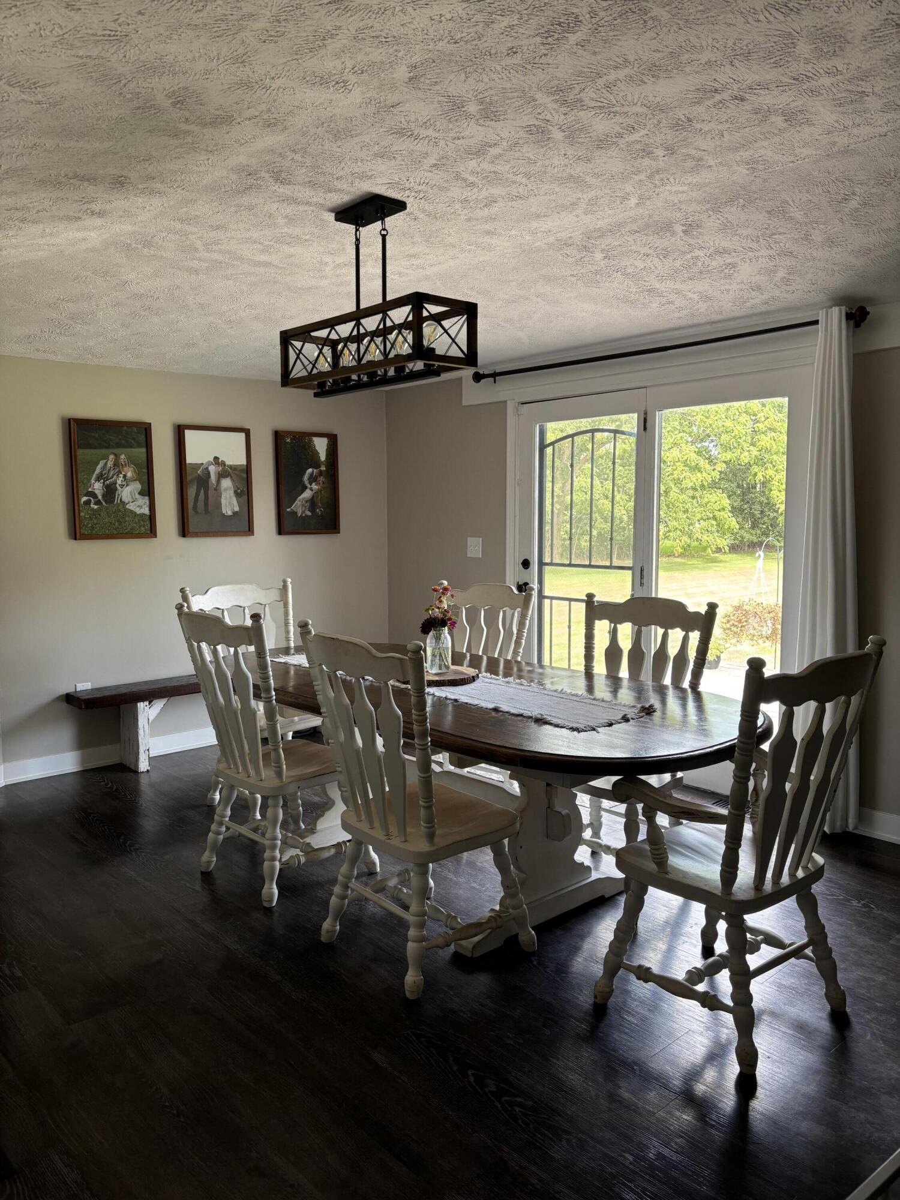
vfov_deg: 67.3
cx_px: 450
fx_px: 901
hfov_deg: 53.1
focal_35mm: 26
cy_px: 600
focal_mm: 5.96
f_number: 1.6
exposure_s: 1/60
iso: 80
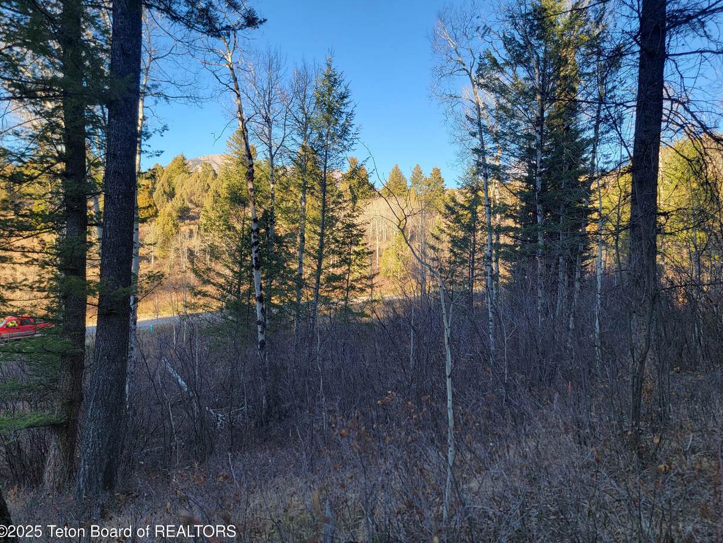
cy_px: 274
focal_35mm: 25
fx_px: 522
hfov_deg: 69.4
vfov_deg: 54.9
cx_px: 371
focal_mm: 6.7
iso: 16
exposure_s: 1/125
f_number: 1.8
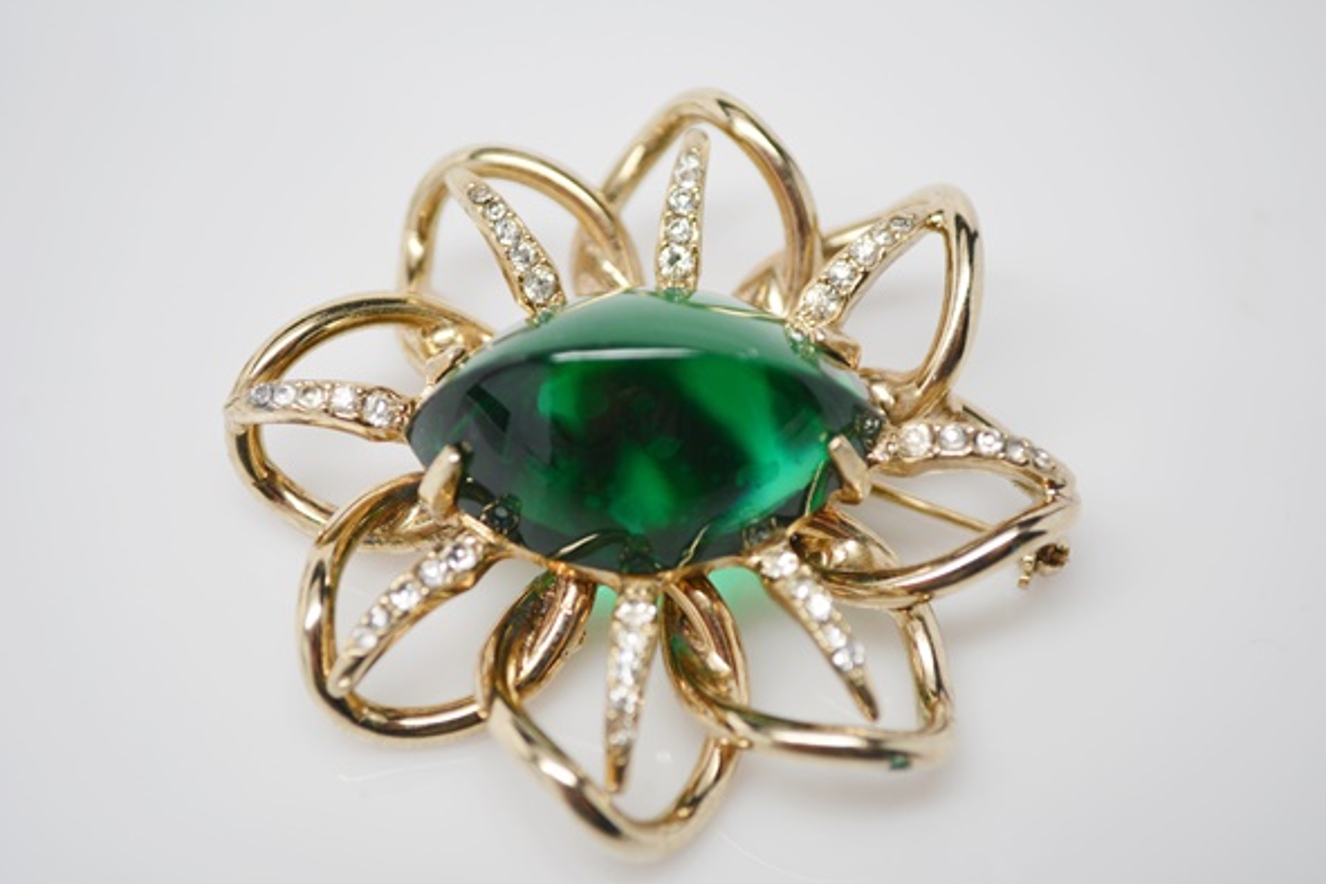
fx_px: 2468
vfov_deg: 20.3
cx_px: 664
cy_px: 440
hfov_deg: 30.1
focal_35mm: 67
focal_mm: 44
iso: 400
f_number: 5.3
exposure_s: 1/60
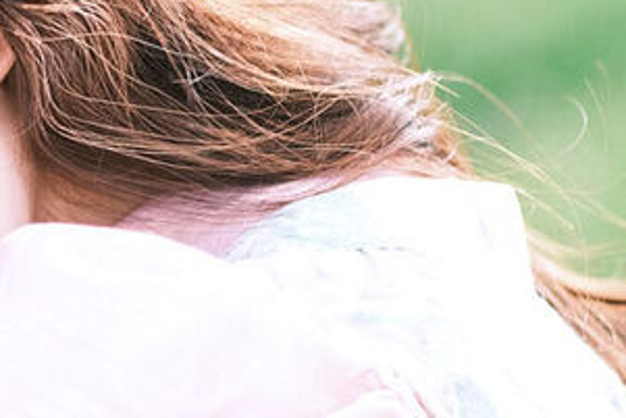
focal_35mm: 446
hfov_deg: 4.6
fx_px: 7759
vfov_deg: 3.1
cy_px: 281
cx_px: -79
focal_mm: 85
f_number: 2.5
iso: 250
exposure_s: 1/1000
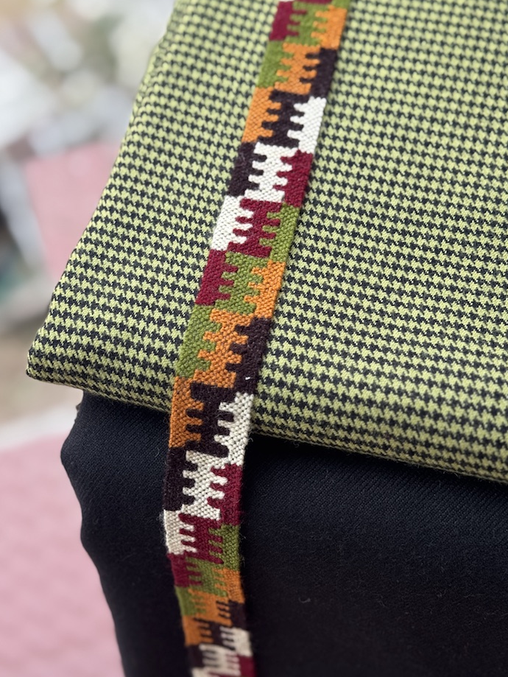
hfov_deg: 28.1
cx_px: 246
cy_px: 341
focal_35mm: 52
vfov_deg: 36.8
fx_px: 1017
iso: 64
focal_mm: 6.76
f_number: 1.78
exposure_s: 1/358
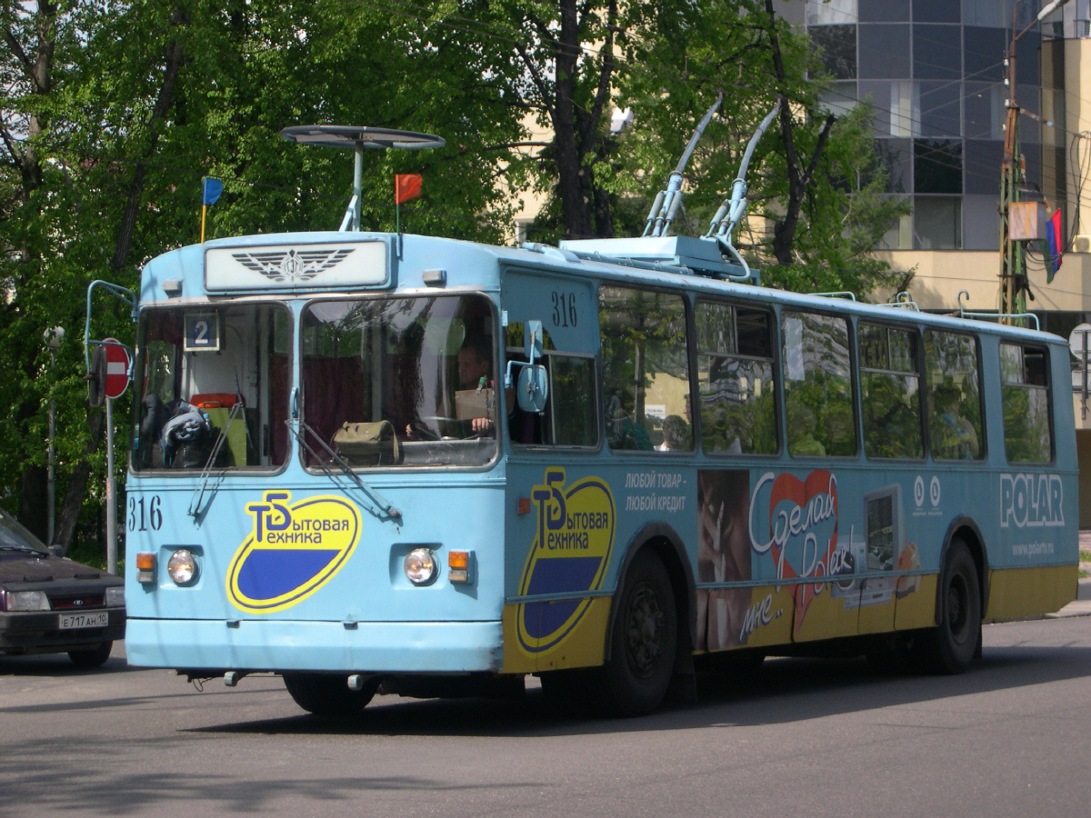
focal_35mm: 102
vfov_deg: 14.5
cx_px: 546
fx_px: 3215
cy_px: 409
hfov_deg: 19.3
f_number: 4.8
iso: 100
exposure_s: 1/379
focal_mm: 21.6
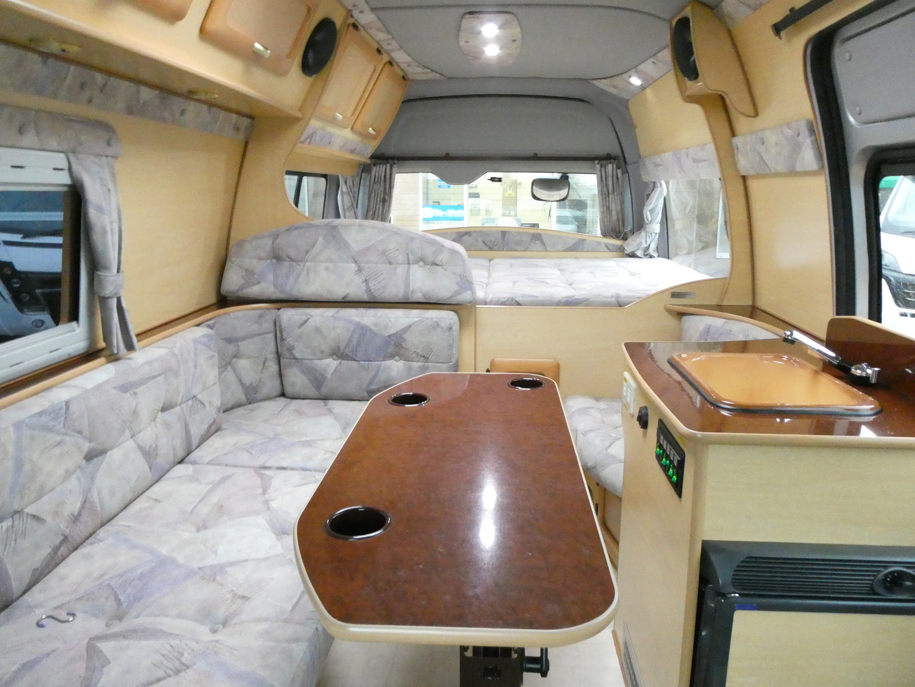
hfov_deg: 71.6
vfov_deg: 56.8
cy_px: 344
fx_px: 634
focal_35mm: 24
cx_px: 458
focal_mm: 4.3
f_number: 3.3
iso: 1600
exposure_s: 1/25
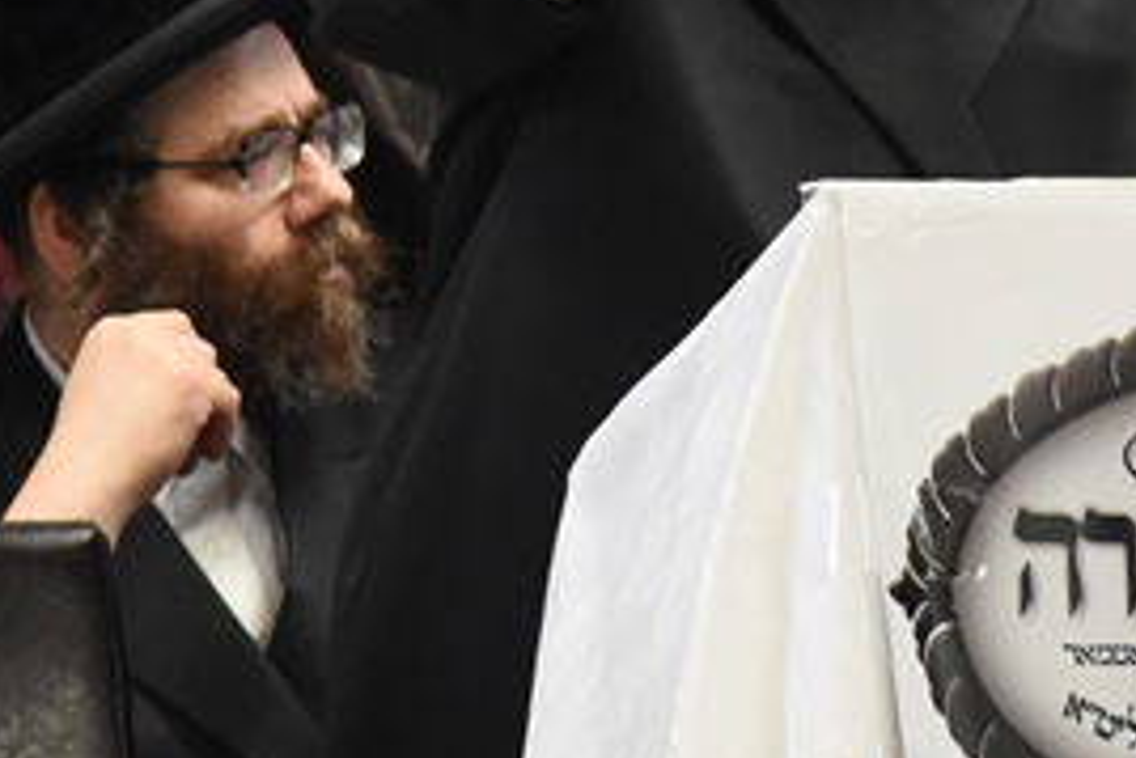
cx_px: 784
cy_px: -483
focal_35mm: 458
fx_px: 14460
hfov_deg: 4.5
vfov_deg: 3.0
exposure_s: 1/250
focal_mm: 120
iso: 7200
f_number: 6.3
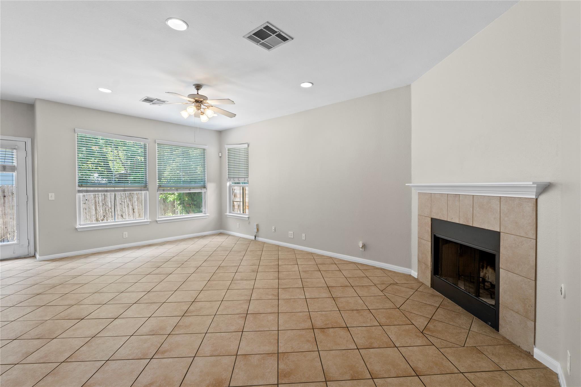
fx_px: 242
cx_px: 290
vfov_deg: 77.3
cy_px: 194
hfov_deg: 100.4
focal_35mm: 15
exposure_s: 1
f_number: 11
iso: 250
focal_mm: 10
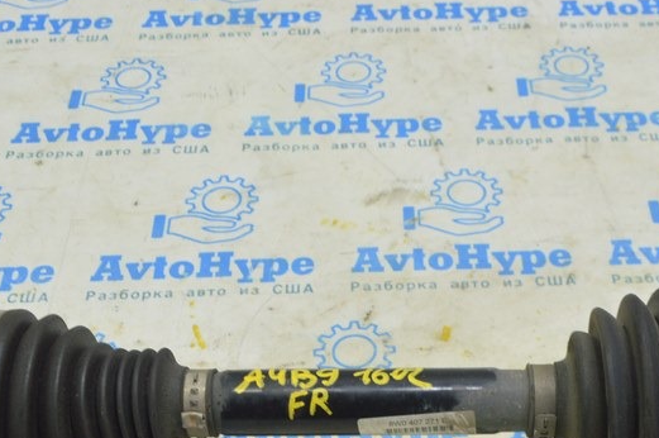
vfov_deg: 22.3
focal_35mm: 59
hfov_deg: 33.8
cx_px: 414
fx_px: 1079
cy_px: 412
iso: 400
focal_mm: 20
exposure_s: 1/20
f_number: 5.6
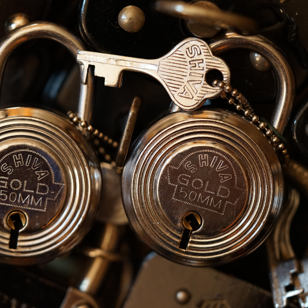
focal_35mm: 115
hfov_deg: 15.1
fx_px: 1158
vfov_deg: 15.2
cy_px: 154
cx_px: 132
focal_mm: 90
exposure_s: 1/100
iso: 1250
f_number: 2.8
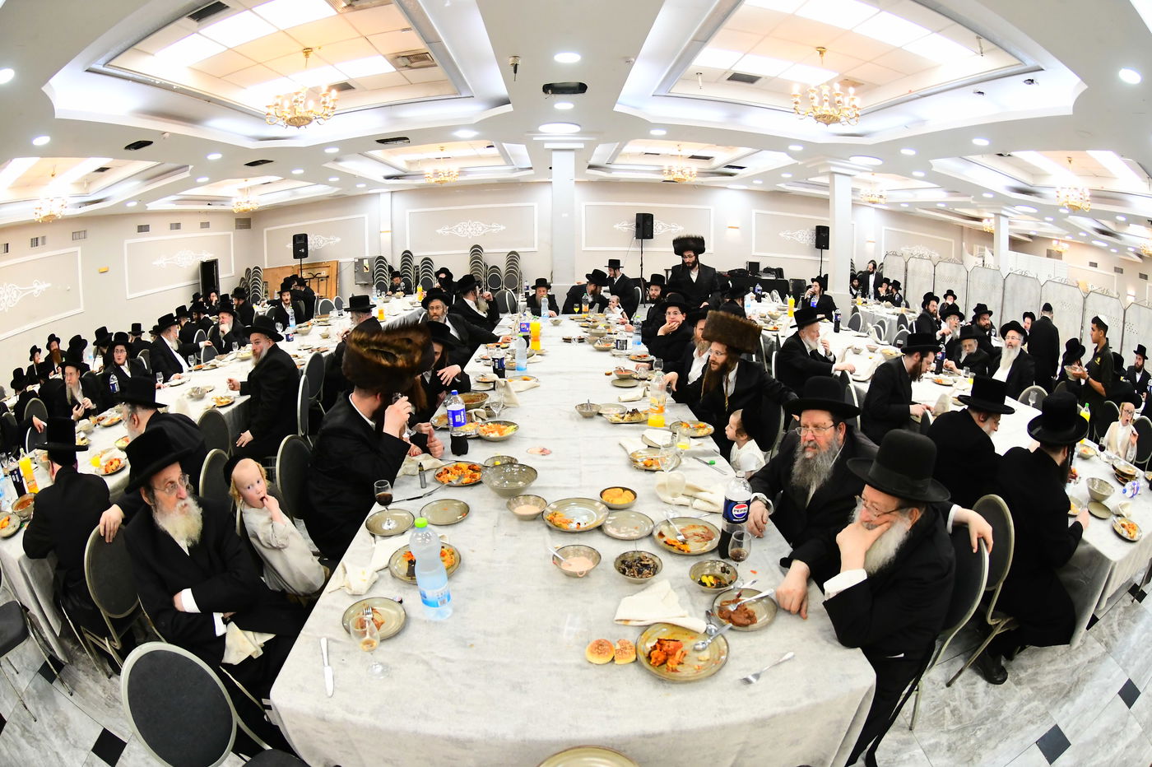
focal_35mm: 15
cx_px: 576
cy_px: 384
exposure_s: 1/250
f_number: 5.6
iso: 2000
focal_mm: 10.5
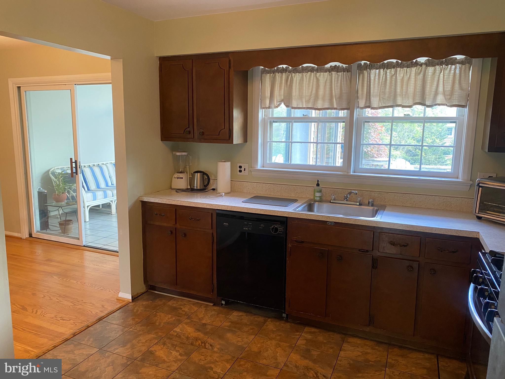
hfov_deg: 67.3
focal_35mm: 26
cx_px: 252
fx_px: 379
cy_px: 190
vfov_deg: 53.1
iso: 160
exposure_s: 1/60
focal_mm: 4.25
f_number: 1.8
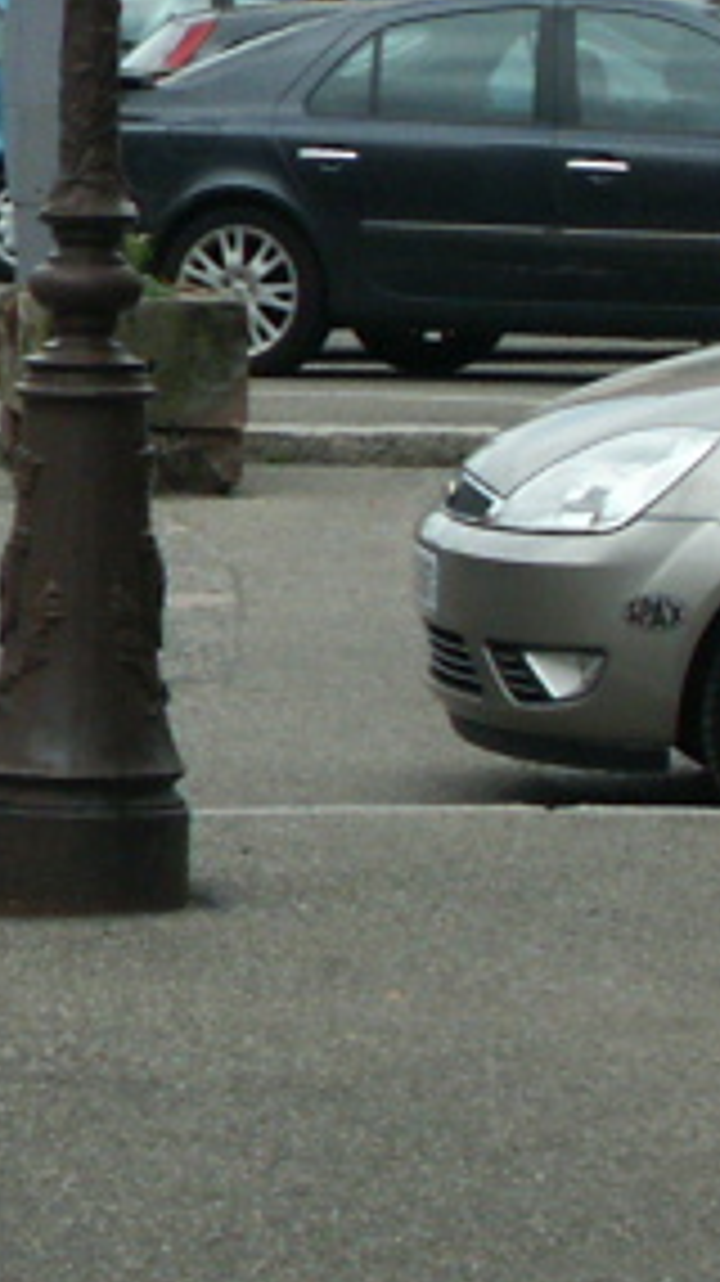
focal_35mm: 235
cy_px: 67
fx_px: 7988
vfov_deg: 9.1
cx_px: -1080
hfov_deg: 5.0
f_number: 6.7
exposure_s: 1/250
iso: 100
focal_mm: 12.38
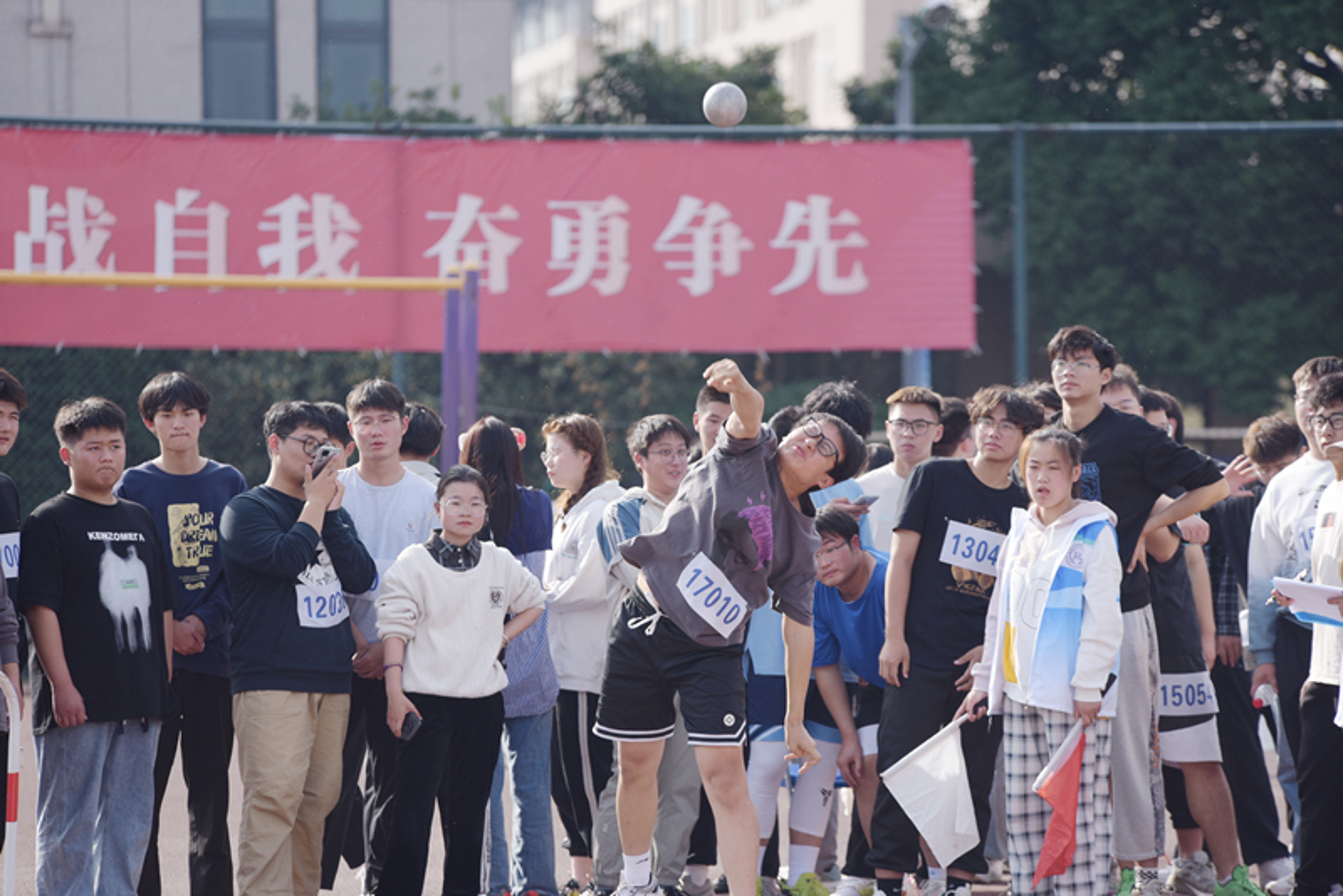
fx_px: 7463
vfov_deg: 6.9
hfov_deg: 10.3
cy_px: 448
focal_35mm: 200
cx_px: 672
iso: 100
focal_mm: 200
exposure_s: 1/800
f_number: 4
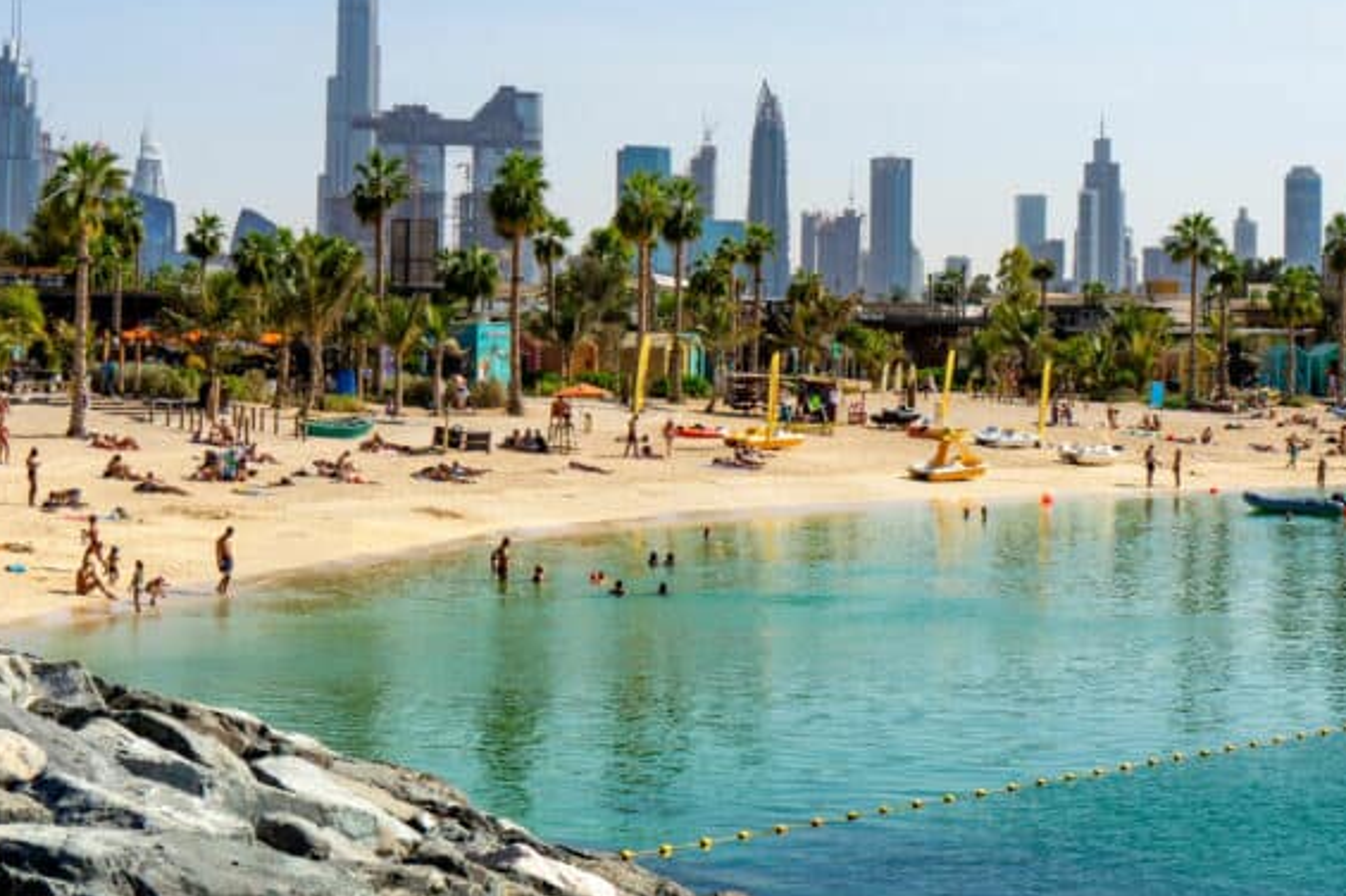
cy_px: 153
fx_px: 3251
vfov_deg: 15.6
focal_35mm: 87
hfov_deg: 23.3
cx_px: 848
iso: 100
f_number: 14
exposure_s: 1/200
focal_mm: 32
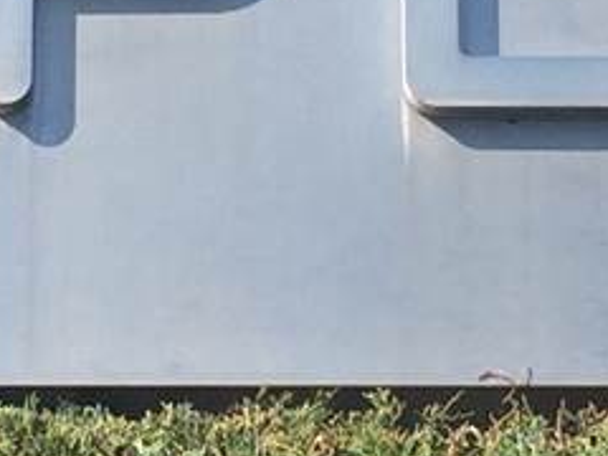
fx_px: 4075
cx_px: 175
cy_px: 84
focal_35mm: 232
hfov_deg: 8.5
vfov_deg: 6.4
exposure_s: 1/1464
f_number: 2.2
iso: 32
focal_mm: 4.15
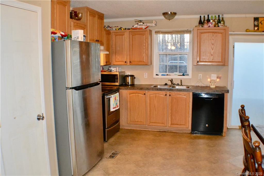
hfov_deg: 49.6
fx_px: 286
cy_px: 88
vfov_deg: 34.2
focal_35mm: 39
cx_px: 132
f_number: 4.2
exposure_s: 1/60
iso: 3200
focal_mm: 26
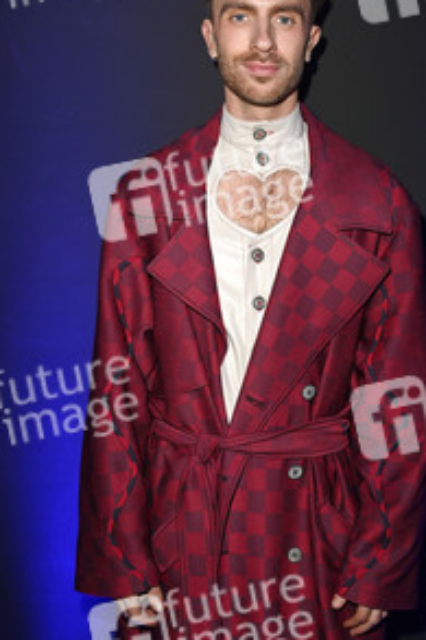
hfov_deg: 32.5
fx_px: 729
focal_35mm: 41
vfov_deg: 47.4
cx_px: 264
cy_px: 299
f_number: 5.6
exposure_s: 1/40
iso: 2000
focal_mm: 30
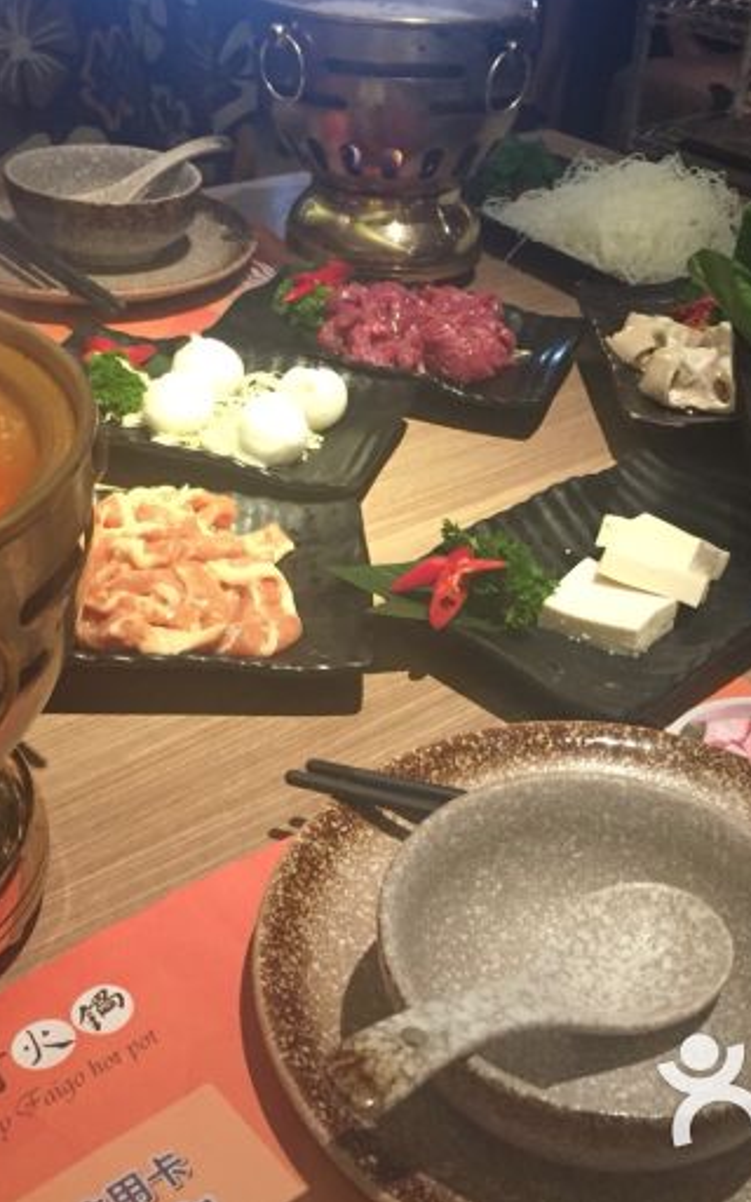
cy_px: 595
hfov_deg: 30.5
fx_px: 1375
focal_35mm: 42
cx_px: 425
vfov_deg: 47.2
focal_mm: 4.15
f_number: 2.2
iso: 250
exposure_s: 1/30
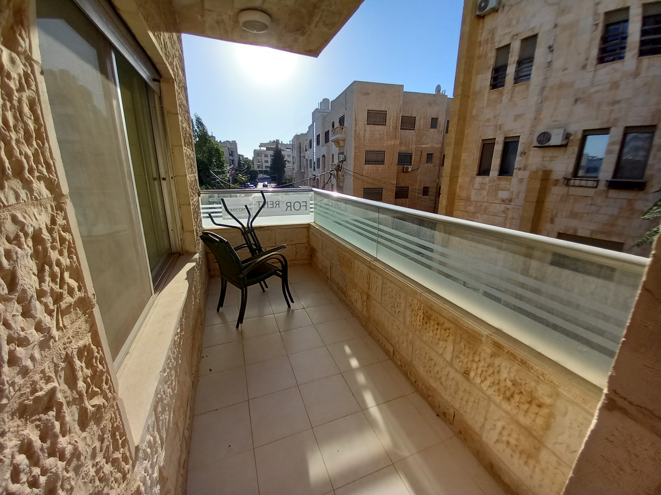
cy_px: 248
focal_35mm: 13
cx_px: 330
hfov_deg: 106.2
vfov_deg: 89.9
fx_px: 248
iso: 40
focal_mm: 1.13
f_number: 2.2
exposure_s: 1/1035
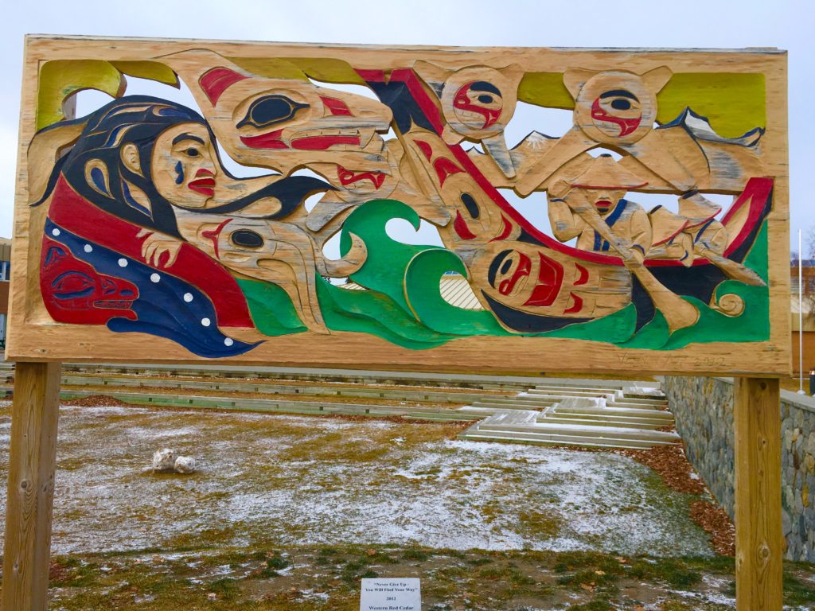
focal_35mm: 29
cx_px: 408
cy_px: 306
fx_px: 683
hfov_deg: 61.7
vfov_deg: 48.2
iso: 25
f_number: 2.2
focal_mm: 4.15
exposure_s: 1/610
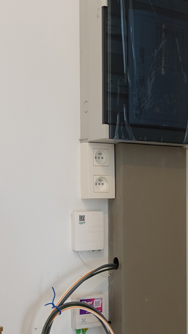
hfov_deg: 16.7
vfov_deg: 31.7
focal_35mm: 66
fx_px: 585
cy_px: 218
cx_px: 273
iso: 125
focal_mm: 9.4
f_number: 2
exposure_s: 1/30
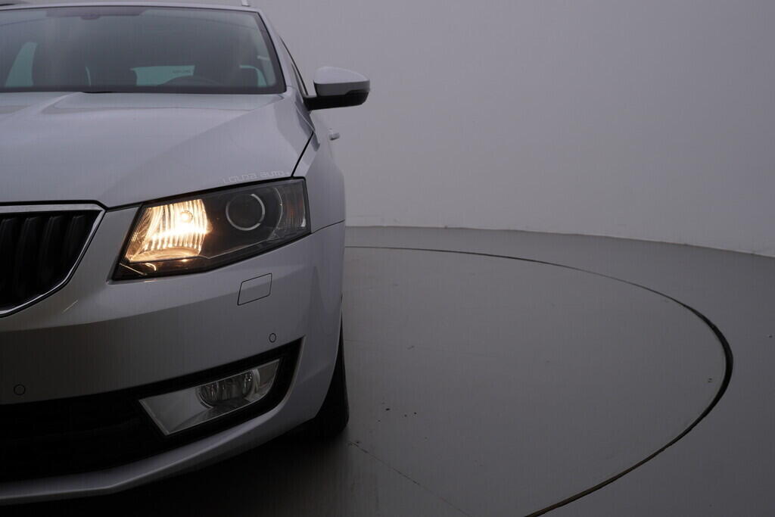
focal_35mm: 36
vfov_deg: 36.9
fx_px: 775
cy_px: 258
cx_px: 388
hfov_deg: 53.1
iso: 125
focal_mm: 24
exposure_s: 1/160
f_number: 5.6
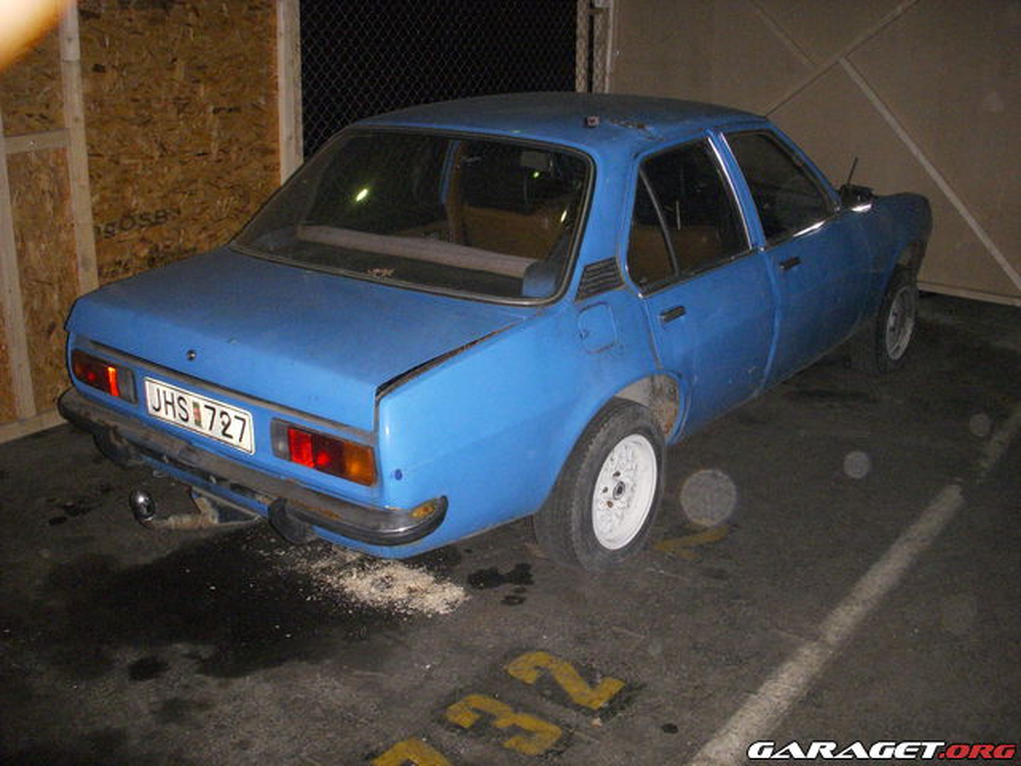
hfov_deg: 49.0
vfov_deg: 37.7
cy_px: 383
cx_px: 510
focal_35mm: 38
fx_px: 1121
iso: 640
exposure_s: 1/200
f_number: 3.3
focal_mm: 6.3
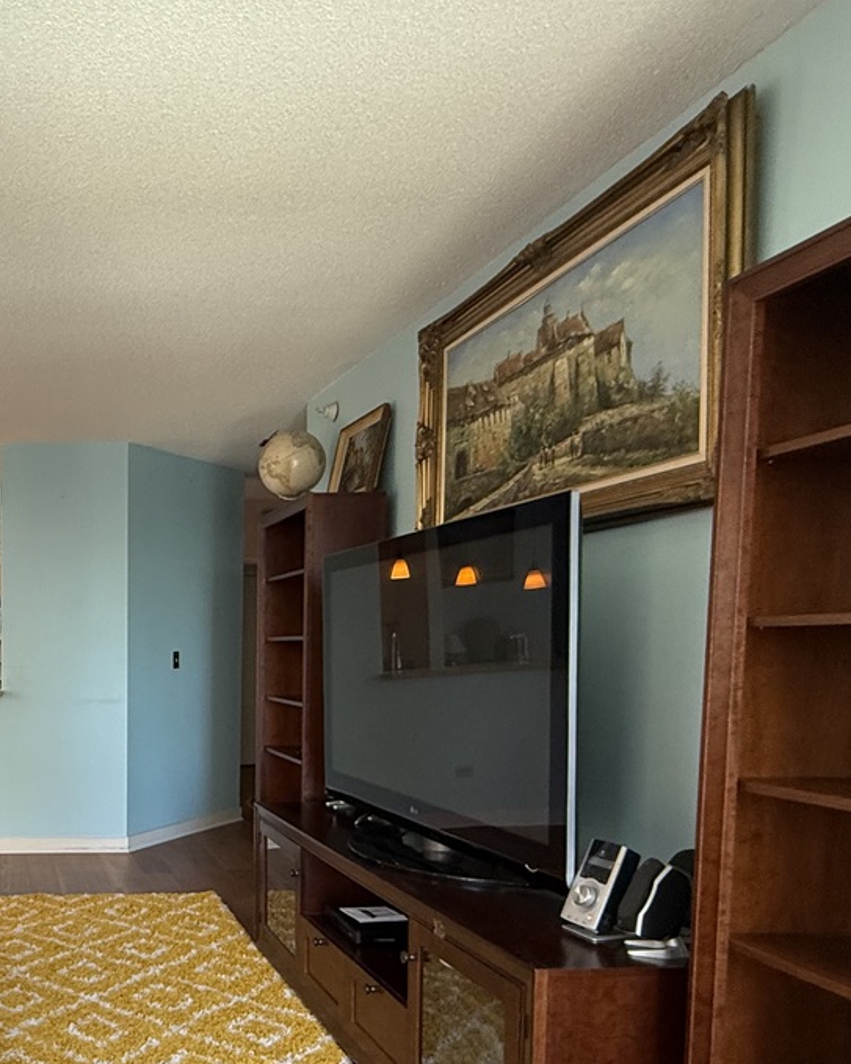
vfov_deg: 58.8
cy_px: 724
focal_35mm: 29
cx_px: 0
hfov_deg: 43.0
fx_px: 913
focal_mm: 2.22
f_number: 2.2
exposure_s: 1/99
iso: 250
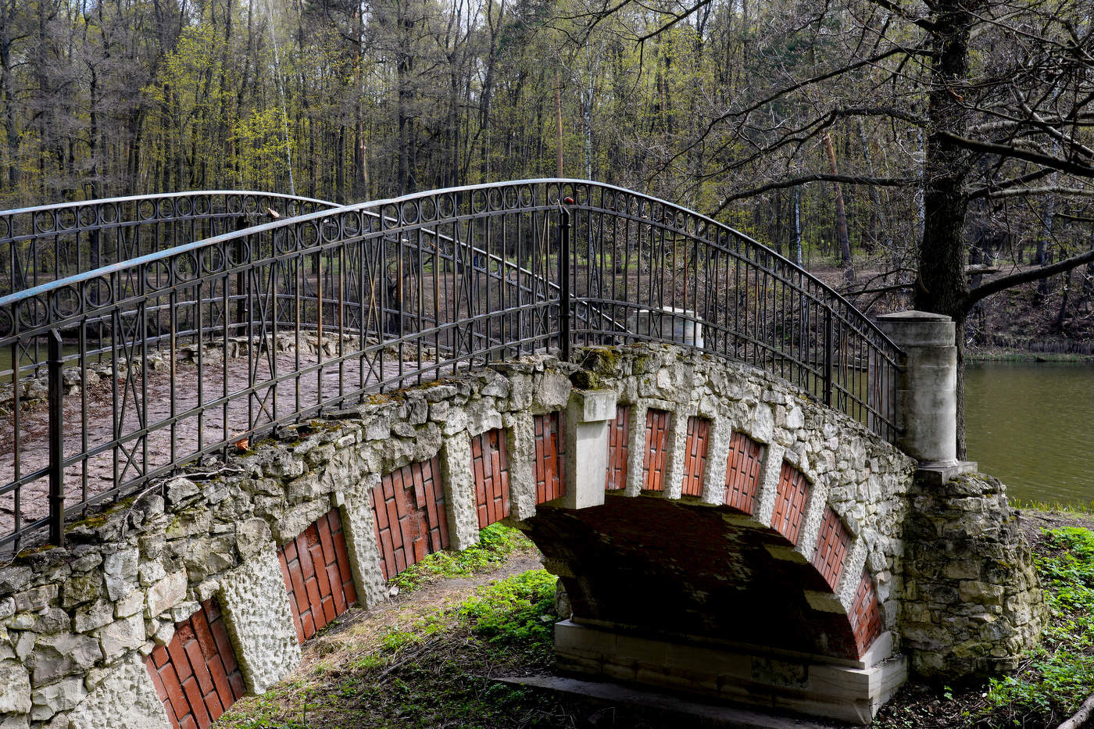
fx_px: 1519
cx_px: 547
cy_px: 364
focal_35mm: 50
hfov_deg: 39.6
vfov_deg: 27.0
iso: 400
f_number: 11
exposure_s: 1/100
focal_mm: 50
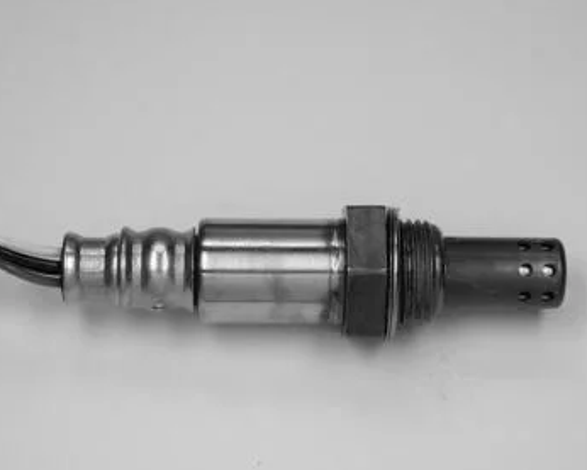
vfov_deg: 13.8
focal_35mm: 112
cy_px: 252
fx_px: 1946
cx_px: 283
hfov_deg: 17.2
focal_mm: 60
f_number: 5.6
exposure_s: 1/100
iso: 400
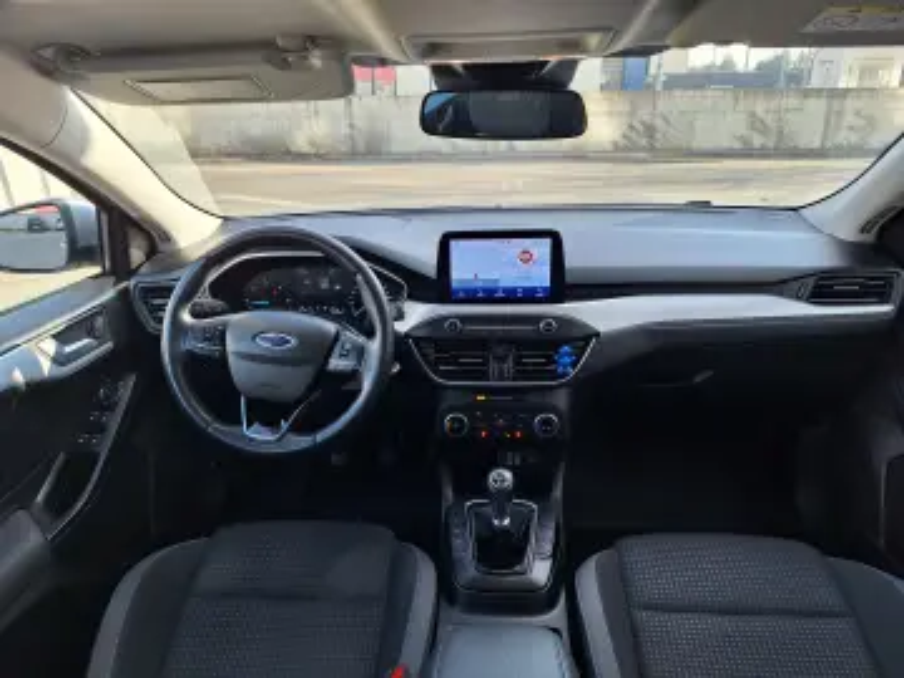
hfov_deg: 73.9
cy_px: 339
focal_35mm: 23
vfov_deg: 58.9
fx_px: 601
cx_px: 452
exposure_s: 1/219
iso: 40
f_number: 1.8
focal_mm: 5.54
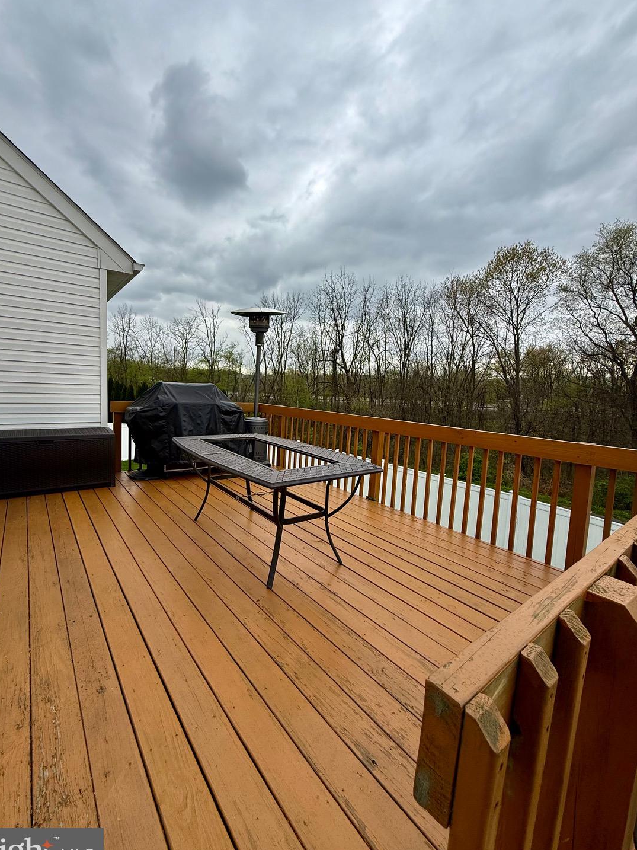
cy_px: 421
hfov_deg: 81.6
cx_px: 297
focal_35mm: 15
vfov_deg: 98.2
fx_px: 368
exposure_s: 1/751
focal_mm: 2.22
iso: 50
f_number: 2.2
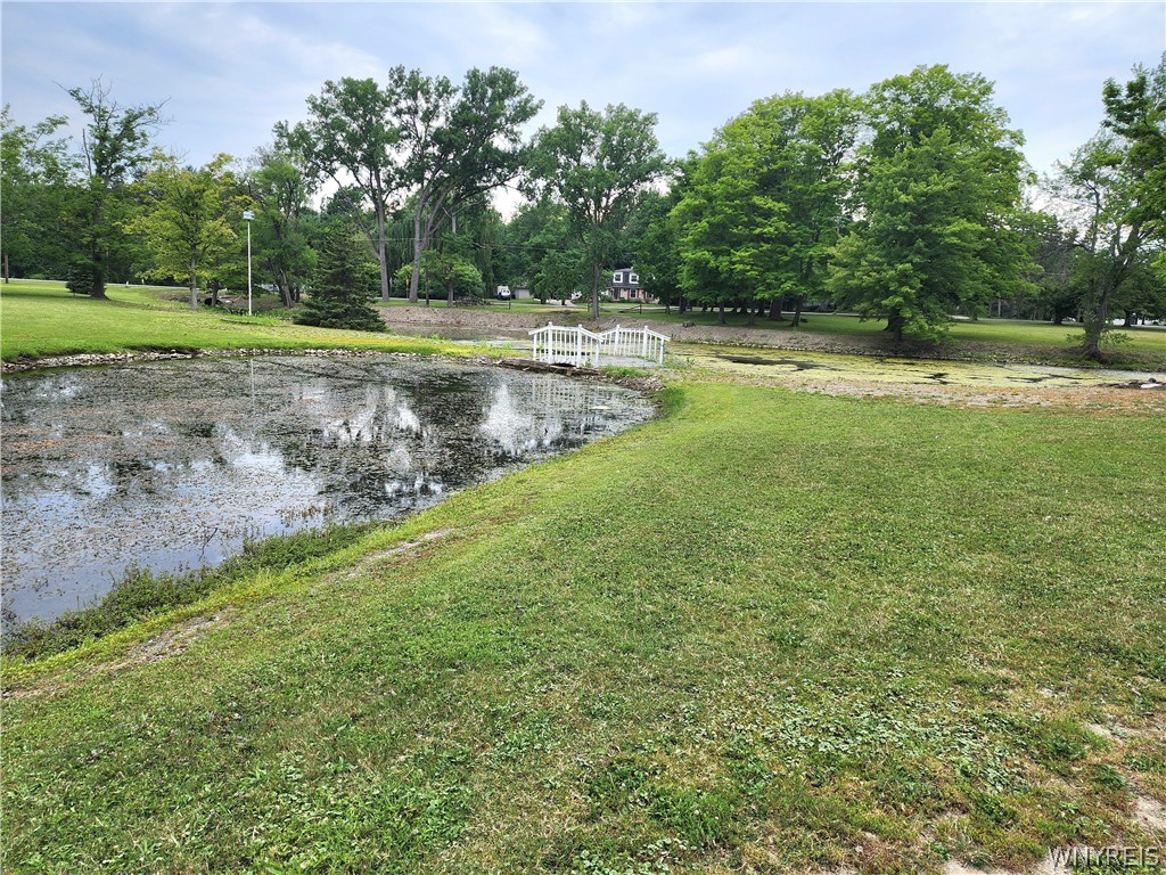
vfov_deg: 58.9
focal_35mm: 23
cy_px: 438
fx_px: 775
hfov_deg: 73.9
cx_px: 583
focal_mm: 6.4
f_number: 1.8
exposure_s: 1/256
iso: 12
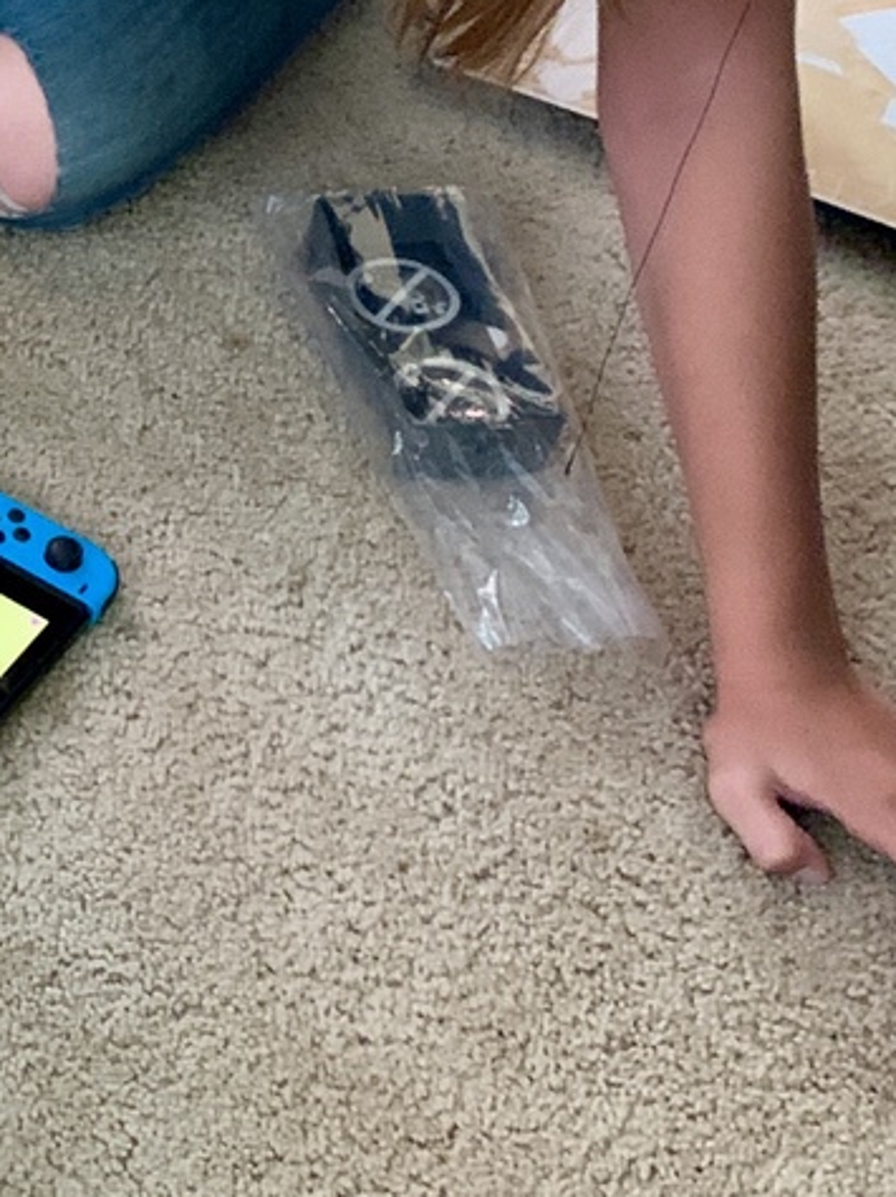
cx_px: -237
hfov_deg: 17.6
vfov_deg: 24.6
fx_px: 2729
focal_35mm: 79
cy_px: 386
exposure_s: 1/30
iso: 640
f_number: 1.8
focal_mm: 4.25
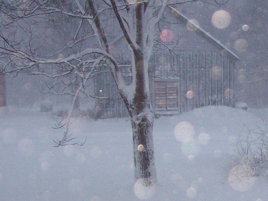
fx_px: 588
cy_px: 154
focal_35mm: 76
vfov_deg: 19.2
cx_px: 221
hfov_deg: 25.2
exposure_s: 1/95.9
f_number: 2.7
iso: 140
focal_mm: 6
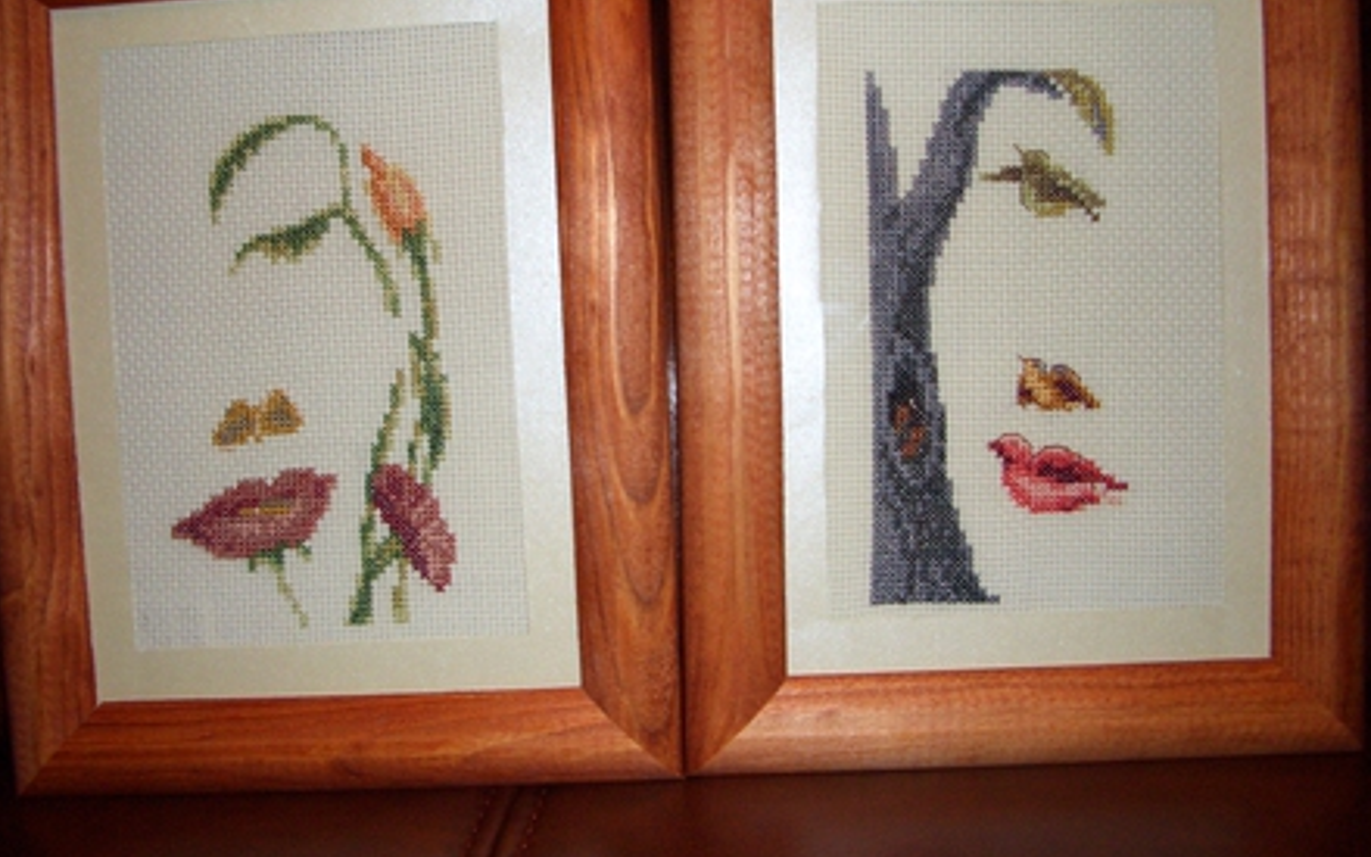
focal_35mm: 38
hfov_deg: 51.5
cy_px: 386
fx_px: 1420
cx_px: 692
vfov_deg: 33.6
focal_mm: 5.8
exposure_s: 1/60
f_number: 2.6
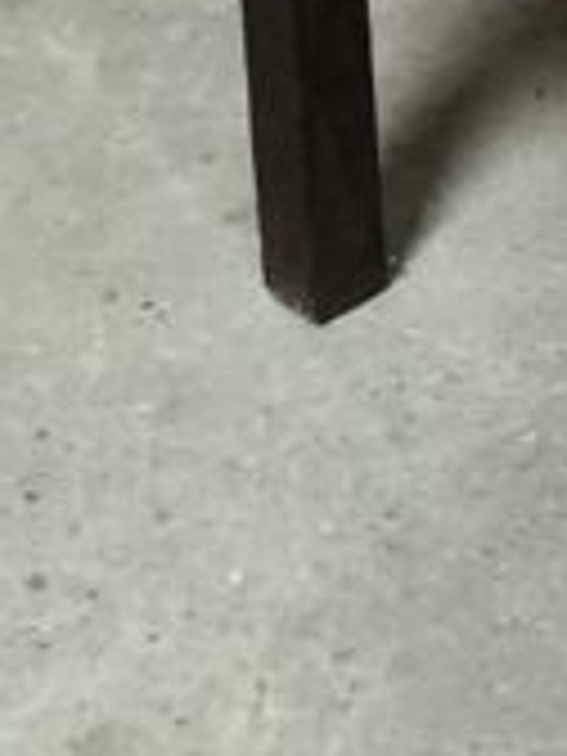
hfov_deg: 4.5
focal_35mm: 317
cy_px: -1076
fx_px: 6923
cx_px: 1580
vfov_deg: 6.0
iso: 160
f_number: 2.4
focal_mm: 6
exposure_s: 1/25
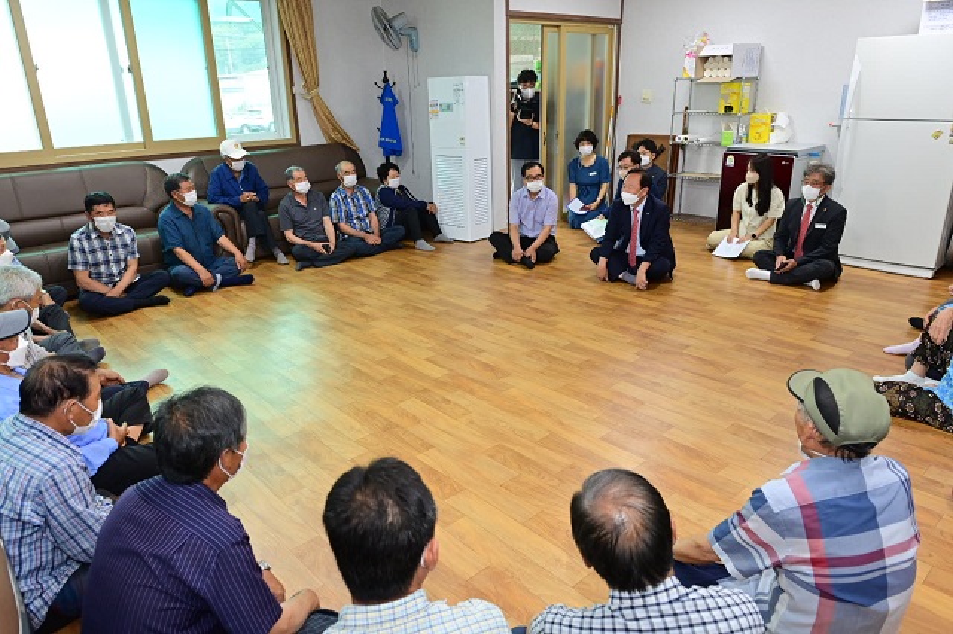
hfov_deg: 73.8
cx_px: 476
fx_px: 635
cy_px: 317
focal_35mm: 24
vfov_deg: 53.1
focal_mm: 24
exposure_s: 1/160
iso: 2000
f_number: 4.5
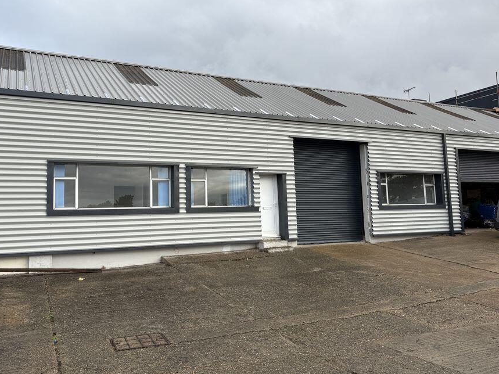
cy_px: 171
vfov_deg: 45.4
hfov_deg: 58.3
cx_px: 235
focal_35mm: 31
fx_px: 447
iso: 50
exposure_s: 1/1016
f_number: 1.6
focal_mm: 5.96
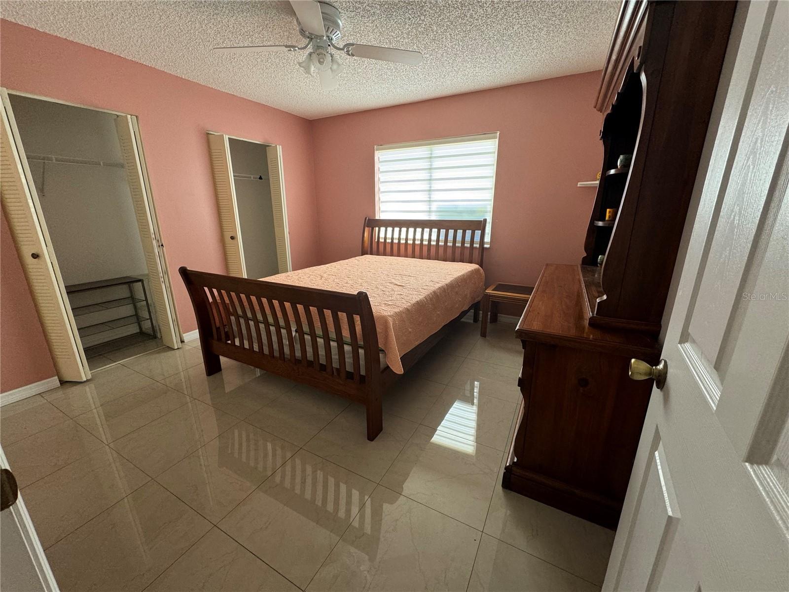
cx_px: 394
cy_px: 296
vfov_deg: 85.7
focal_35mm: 14
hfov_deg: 102.1
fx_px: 319
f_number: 2.2
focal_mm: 2.22
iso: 160
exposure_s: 1/99
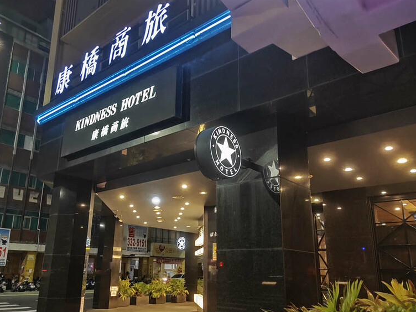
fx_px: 312
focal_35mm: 26
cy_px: 174
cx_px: 189
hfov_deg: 67.2
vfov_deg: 52.9
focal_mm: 3.97
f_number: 1.7
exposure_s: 1
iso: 1125
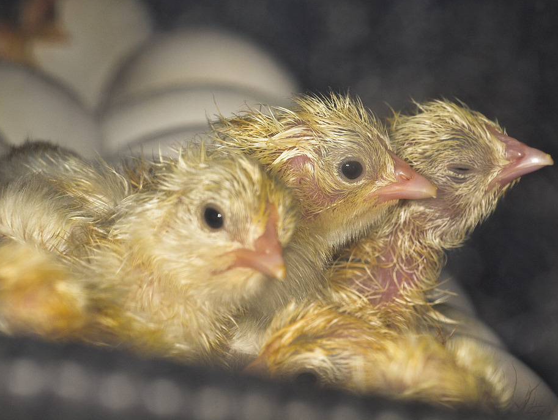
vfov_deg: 4.4
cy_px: 191
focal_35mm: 337
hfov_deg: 5.9
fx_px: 5438
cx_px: 278
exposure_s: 1/250
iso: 200
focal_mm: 150
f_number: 11
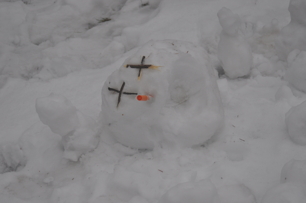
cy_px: 102
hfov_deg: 21.9
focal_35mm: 93
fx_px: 790
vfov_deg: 14.7
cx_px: 153
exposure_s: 1/500
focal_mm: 62
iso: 280
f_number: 5.6
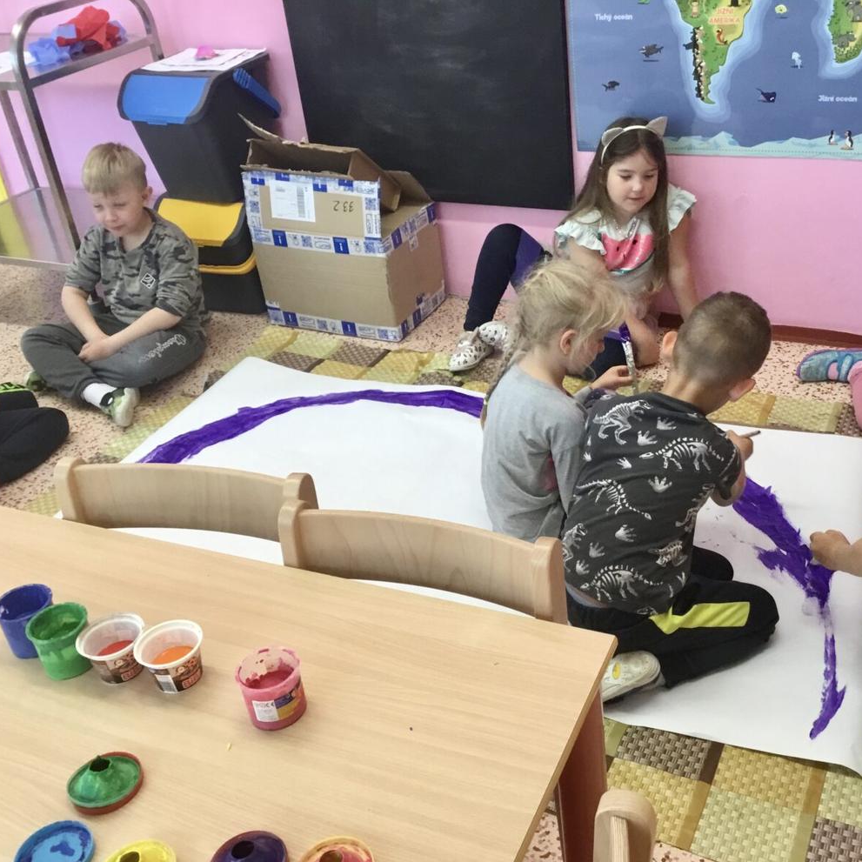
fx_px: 1042
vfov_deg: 44.9
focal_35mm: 37
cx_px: 508
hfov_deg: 44.7
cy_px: 436
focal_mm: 3.3
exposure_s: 1/33
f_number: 2.4
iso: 64
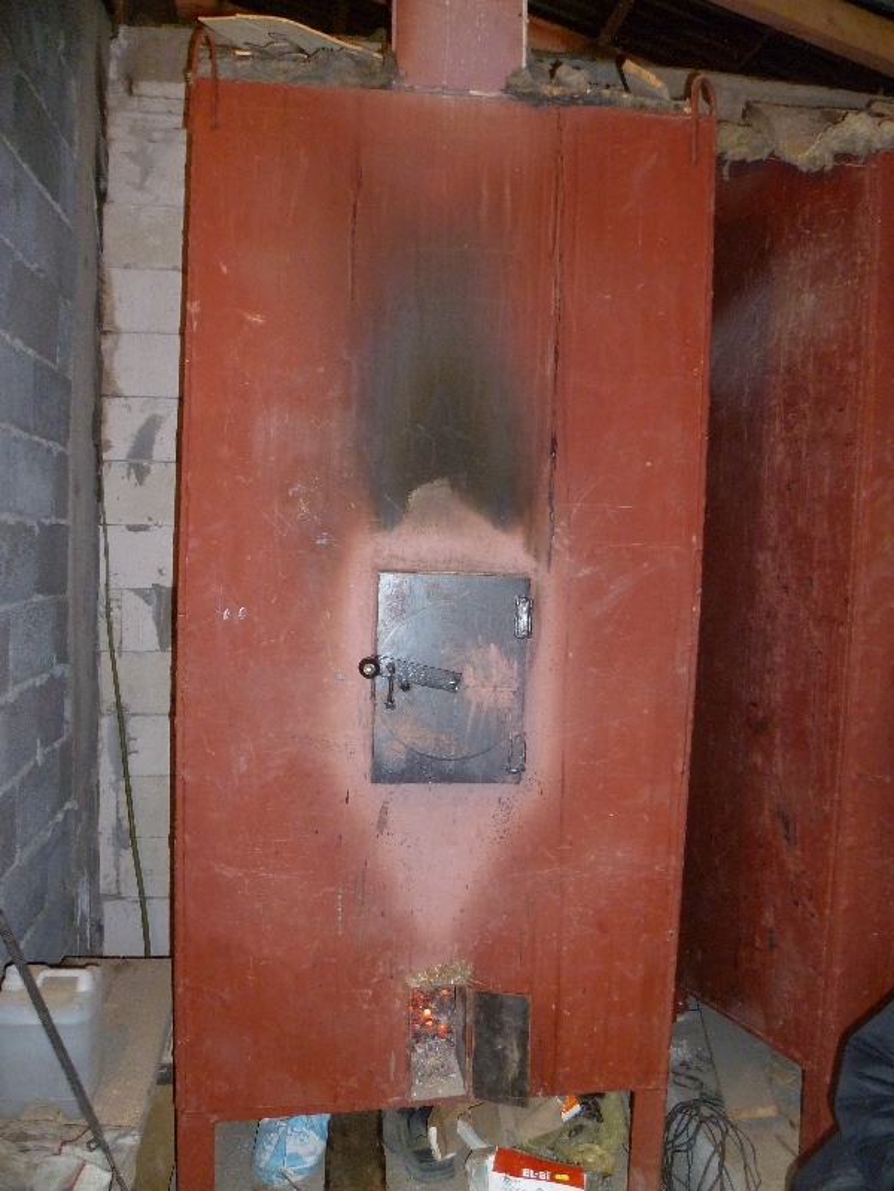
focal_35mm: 28
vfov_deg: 63.4
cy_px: 596
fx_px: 964
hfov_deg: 49.7
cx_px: 447
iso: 320
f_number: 2.8
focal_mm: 5
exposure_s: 1/30
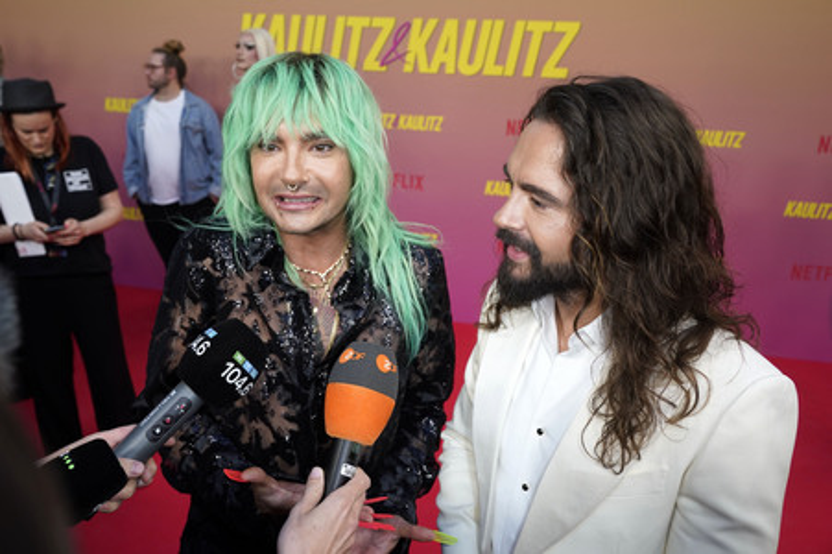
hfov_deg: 65.5
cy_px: 277
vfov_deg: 46.3
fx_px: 647
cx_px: 416
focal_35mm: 28
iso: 320
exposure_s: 1/160
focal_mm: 28
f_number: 5.6
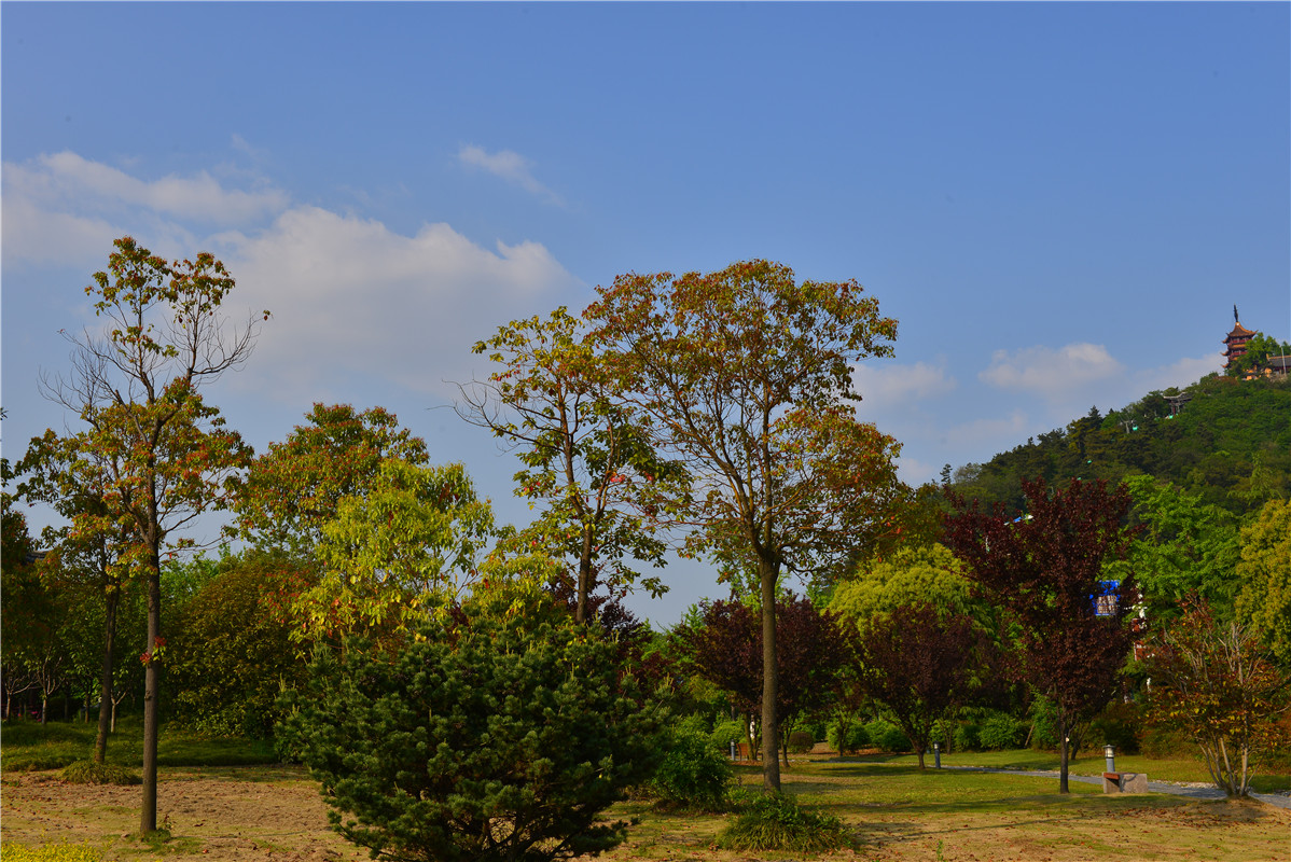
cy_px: 431
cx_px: 646
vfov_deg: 35.1
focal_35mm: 38
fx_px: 1363
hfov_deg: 50.7
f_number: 14
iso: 100
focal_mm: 38
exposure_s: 1/160
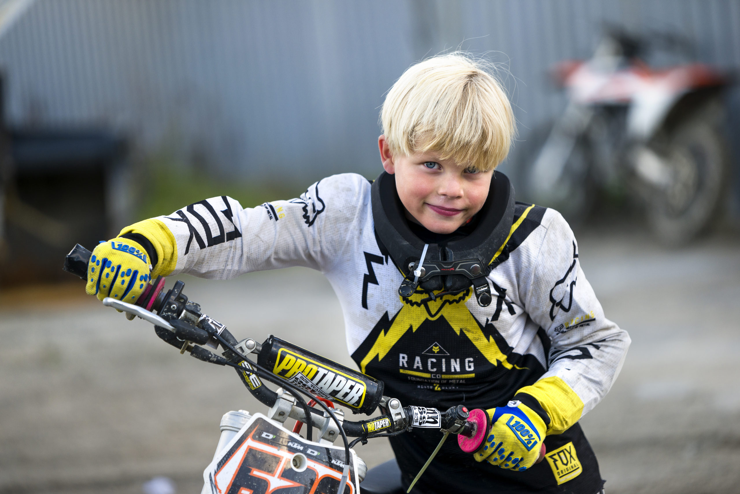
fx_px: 3496
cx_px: 370
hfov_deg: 12.1
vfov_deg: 8.1
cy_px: 247
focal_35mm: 170
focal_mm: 170
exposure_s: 1/640
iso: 400
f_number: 2.8
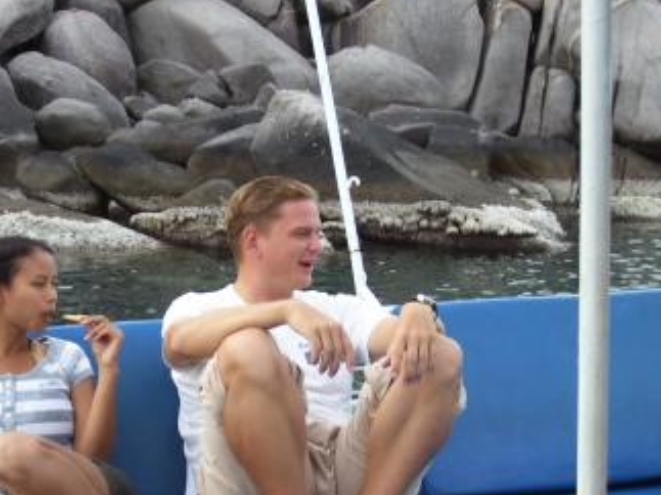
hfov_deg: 21.3
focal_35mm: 92
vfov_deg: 16.0
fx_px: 1756
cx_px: 258
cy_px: 323
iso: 80
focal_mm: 10.8
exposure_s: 1/90
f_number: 3.6
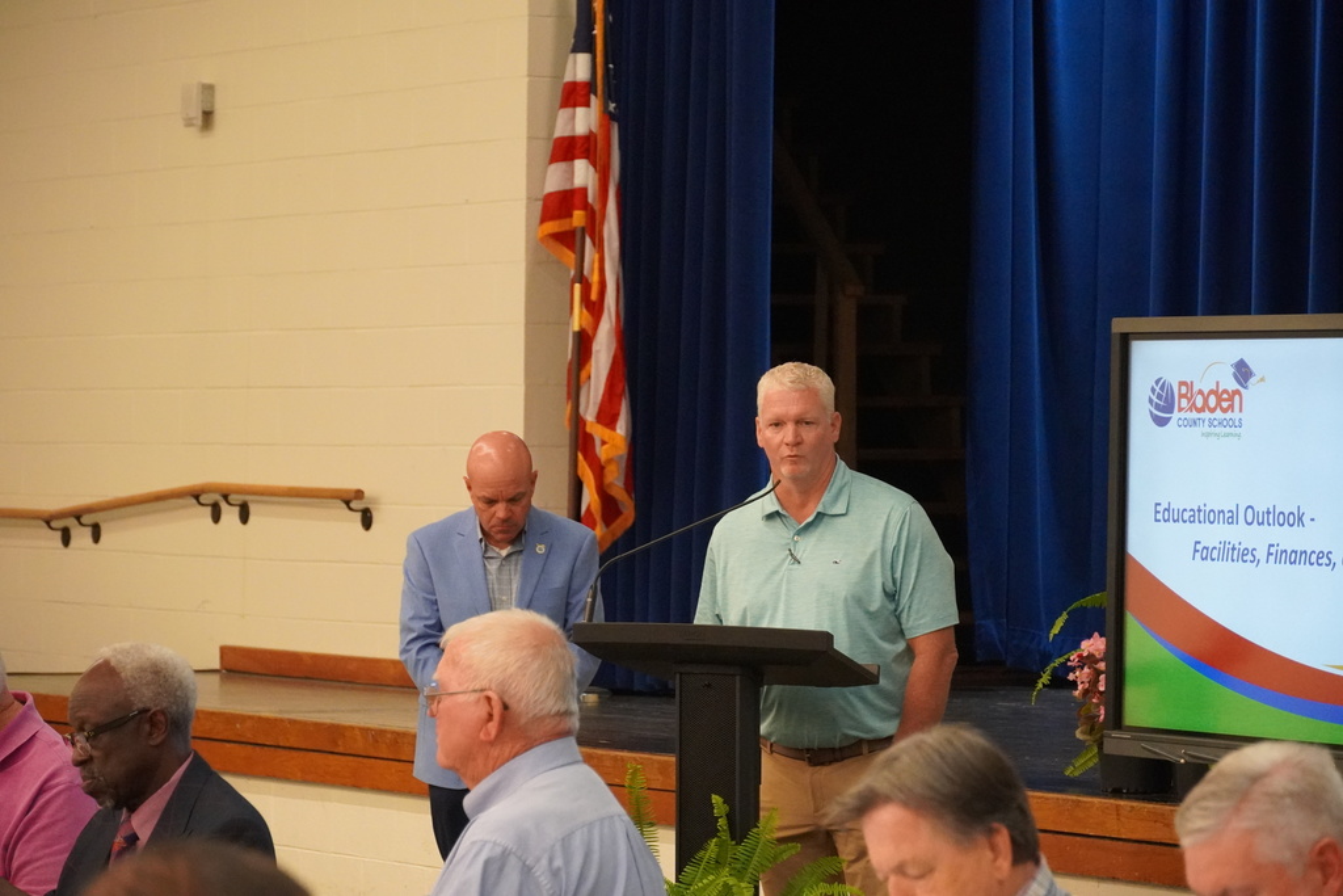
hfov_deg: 14.1
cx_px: 672
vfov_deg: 9.4
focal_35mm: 146
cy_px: 448
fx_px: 5428
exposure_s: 1/160
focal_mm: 97
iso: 6400
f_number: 5.6
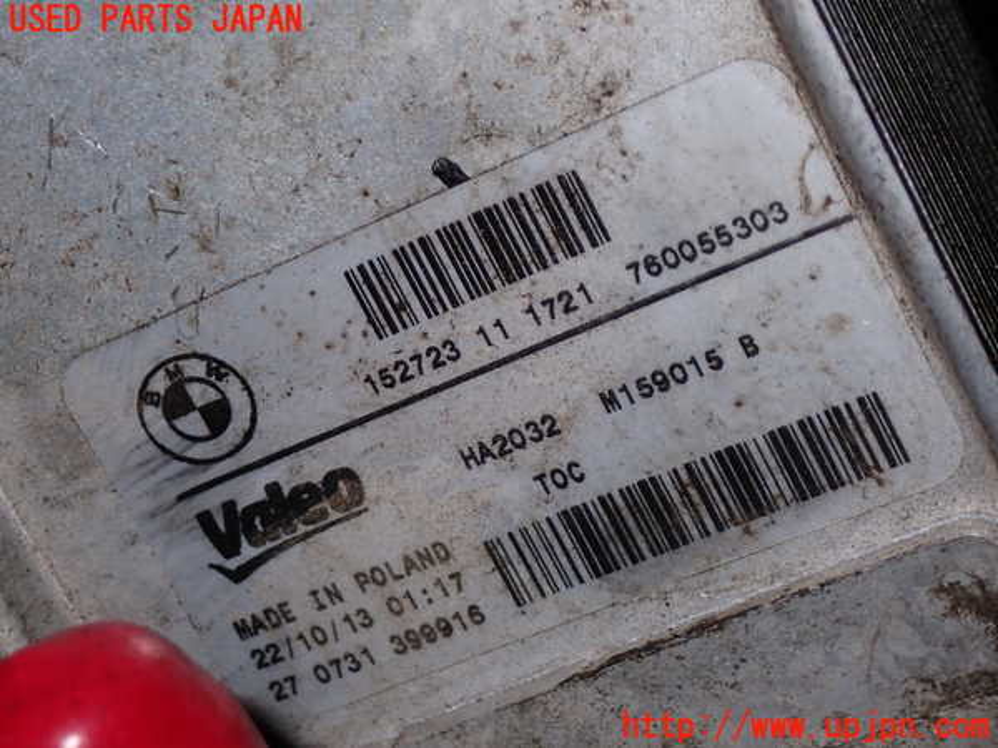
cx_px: 499
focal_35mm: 88
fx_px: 2537
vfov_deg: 16.8
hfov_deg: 22.3
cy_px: 374
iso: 200
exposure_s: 1/80
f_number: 13
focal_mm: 15.66
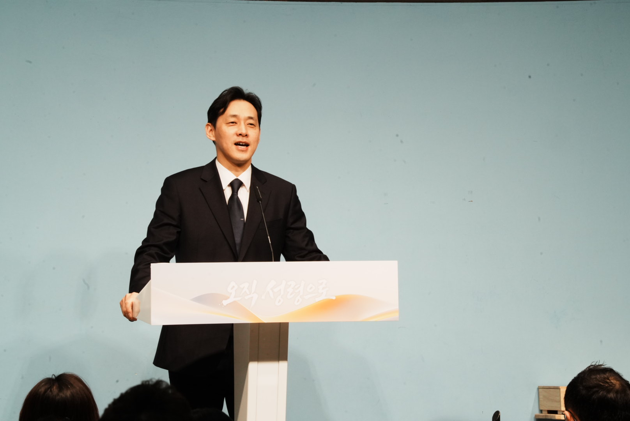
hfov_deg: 11.7
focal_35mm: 175
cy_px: 210
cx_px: 315
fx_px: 3065
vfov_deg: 7.9
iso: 2500
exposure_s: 1/80
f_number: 20
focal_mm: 175
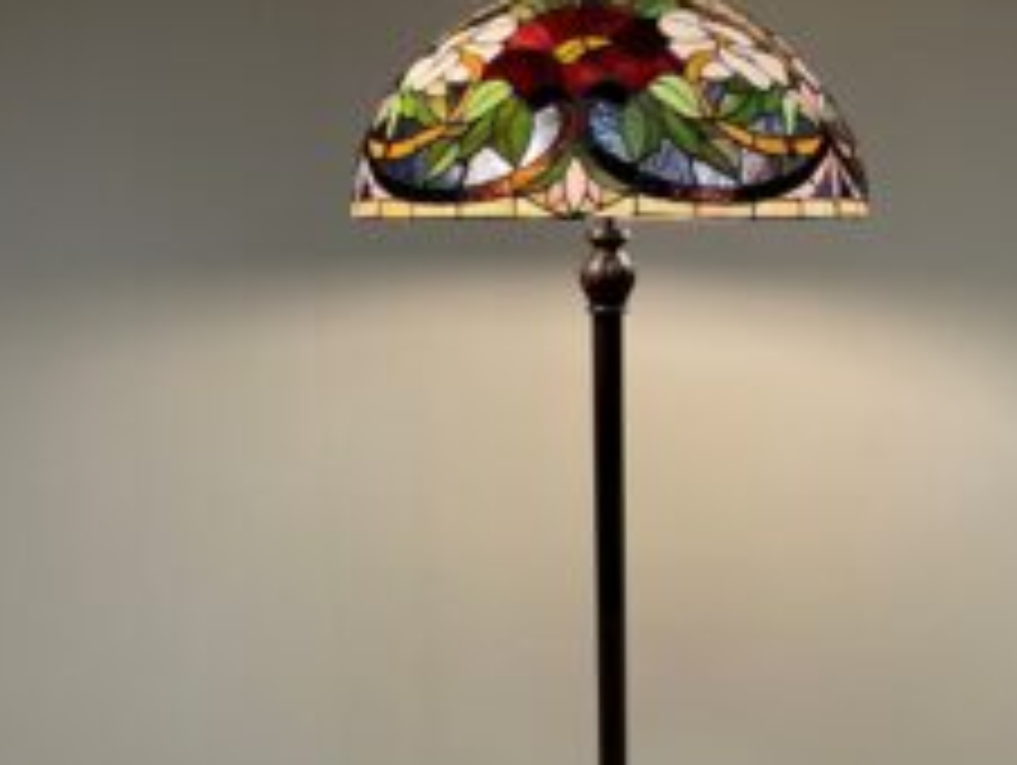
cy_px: 639
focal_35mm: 46
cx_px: 630
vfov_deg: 30.6
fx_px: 1353
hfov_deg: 40.9
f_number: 1.6
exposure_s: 1/50
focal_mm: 4.2
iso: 80
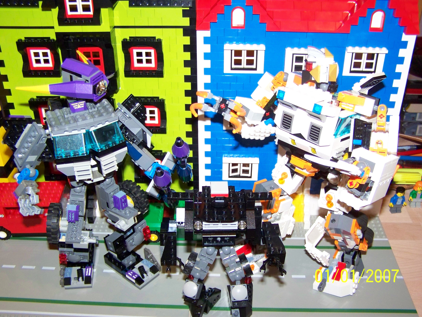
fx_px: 463
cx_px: 211
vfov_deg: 37.7
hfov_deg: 49.0
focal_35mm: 38
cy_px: 158
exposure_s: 1/30
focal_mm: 6.3
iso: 200
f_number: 2.8
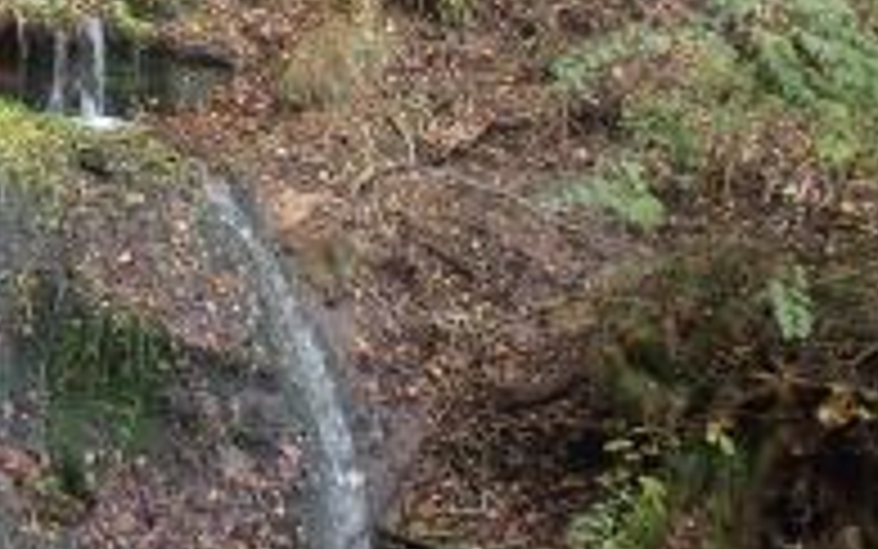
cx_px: -81
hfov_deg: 30.1
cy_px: -122
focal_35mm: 61
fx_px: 1460
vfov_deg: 19.9
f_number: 2
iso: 100
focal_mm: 4.5
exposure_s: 1/160
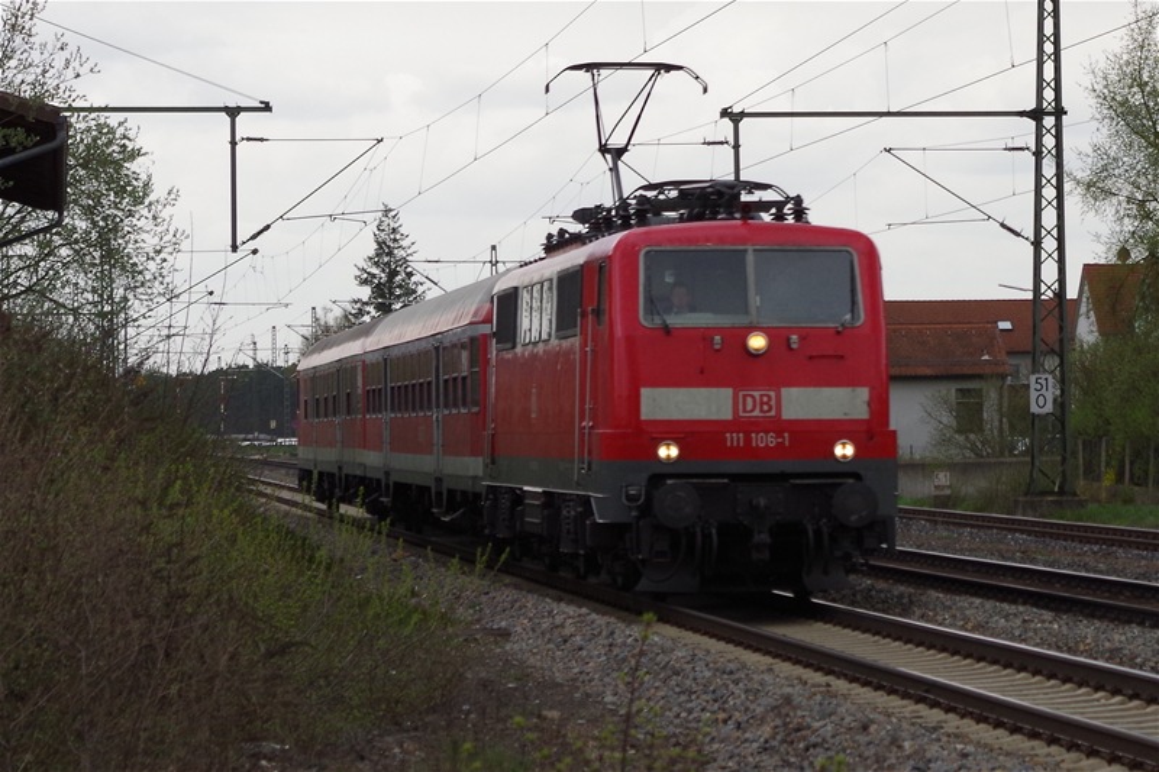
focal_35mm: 75
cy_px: 386
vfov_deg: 18.2
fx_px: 2414
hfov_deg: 27.0
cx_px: 580
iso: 400
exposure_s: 1/250
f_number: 8
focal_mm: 50
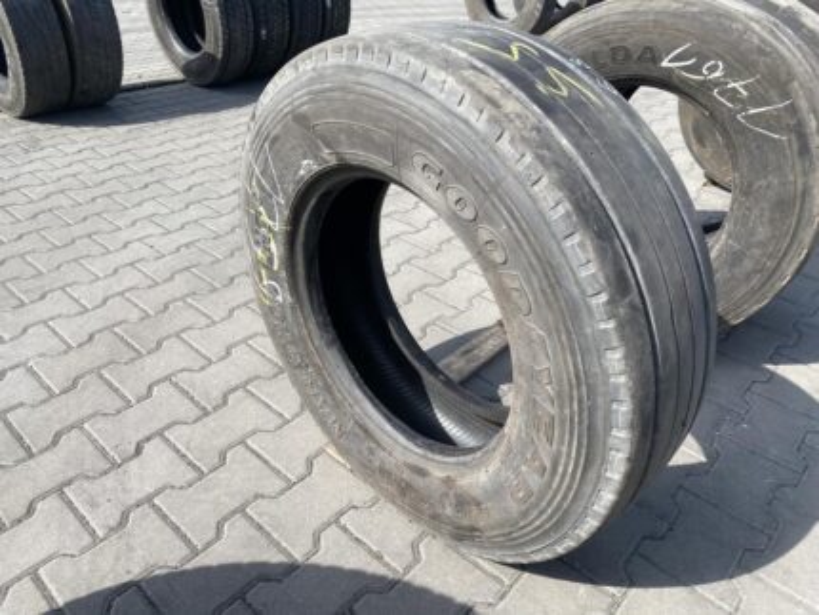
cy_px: 308
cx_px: 410
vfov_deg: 53.1
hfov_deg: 67.3
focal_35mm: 26
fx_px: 615
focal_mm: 4.25
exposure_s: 1/1565
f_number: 1.8
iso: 32
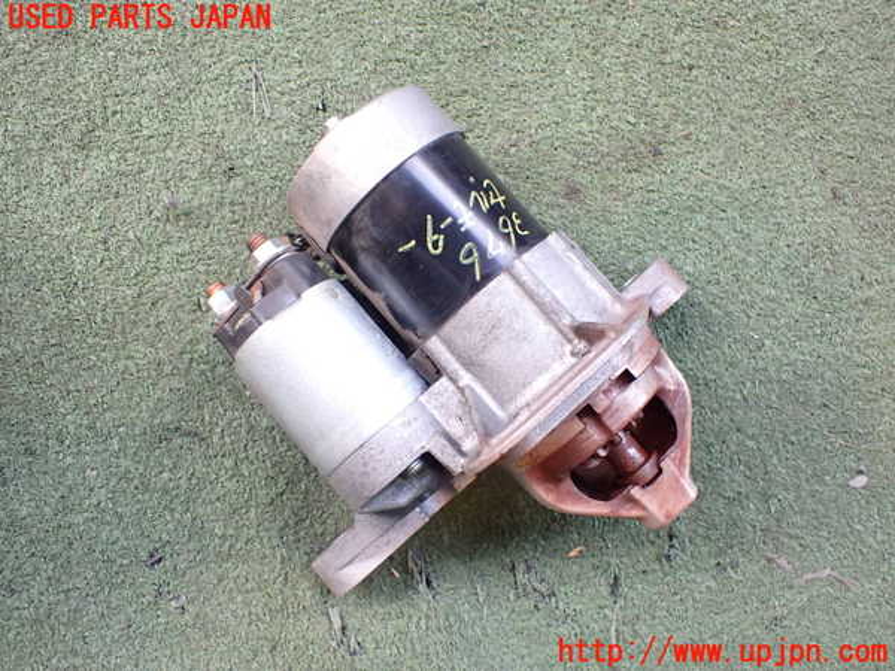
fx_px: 776
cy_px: 336
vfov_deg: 46.8
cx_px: 448
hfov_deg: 60.0
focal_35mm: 30
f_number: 2.3
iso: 500
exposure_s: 1/125
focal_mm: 5.4
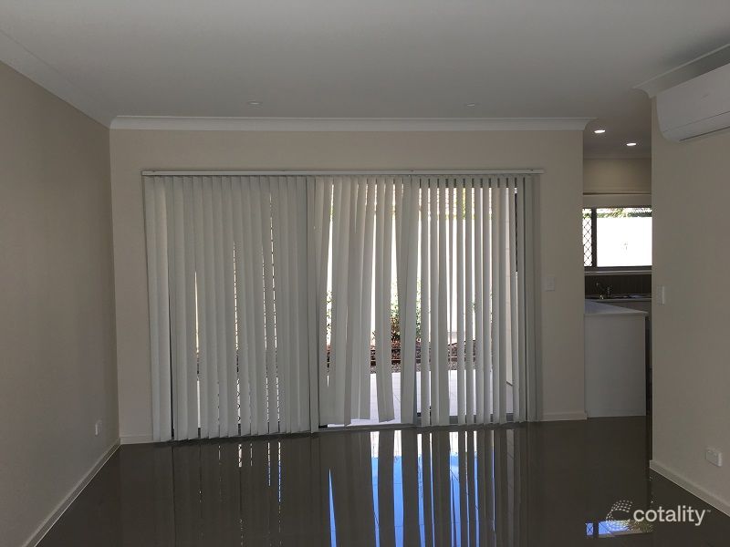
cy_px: 274
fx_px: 612
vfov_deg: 48.2
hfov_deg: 61.7
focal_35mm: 29
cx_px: 365
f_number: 2.2
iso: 25
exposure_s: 1/109
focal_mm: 4.15
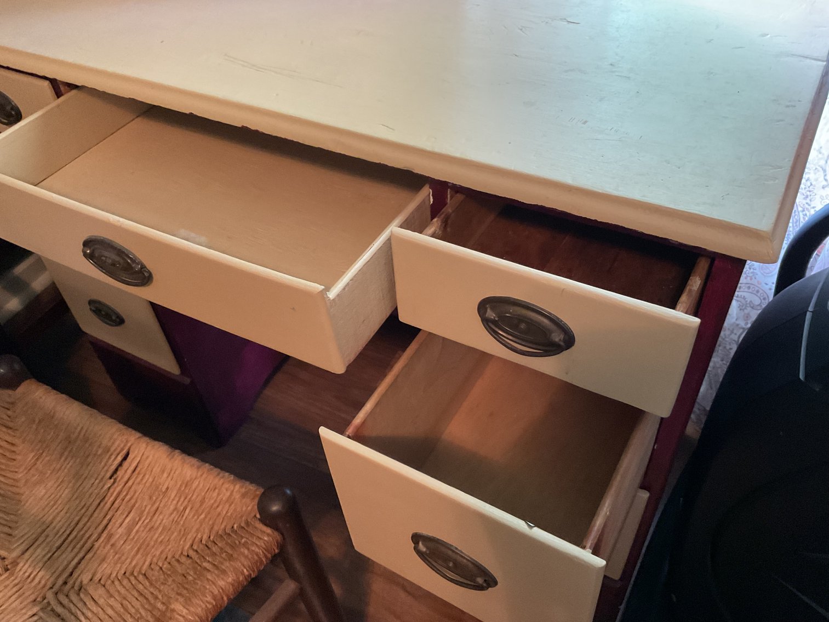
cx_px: 414
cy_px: 311
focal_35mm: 29
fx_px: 695
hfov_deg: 61.7
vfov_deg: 48.2
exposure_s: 1/40
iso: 320
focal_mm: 3
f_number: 1.8
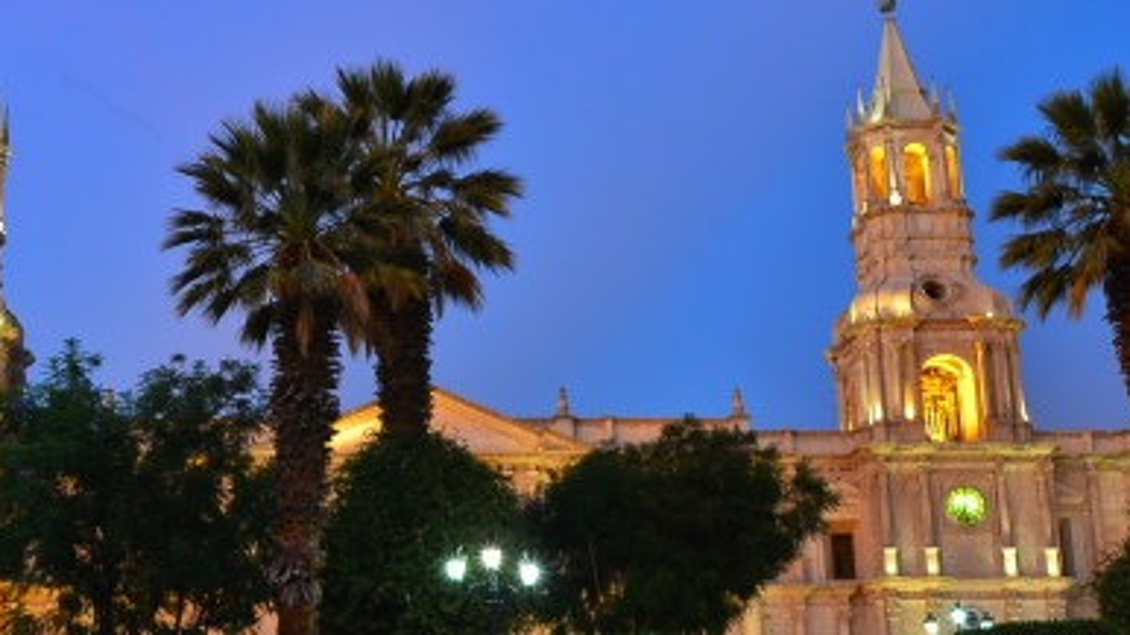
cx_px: 372
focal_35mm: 52
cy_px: 319
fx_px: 1558
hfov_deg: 39.4
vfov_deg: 23.0
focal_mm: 20
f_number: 11
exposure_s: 1/2.5
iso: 500
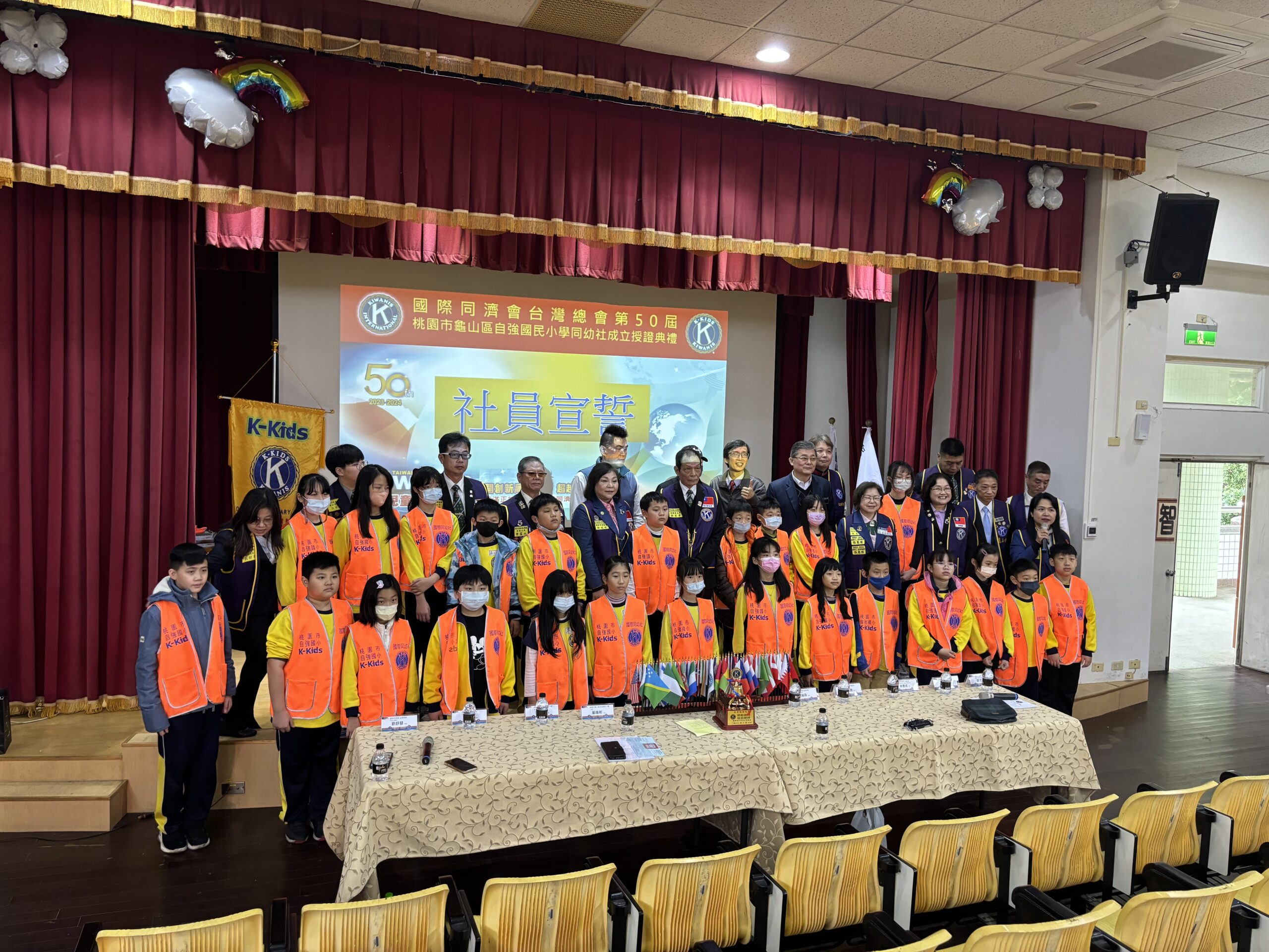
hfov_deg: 67.3
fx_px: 953
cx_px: 634
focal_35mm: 26
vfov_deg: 53.1
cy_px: 476
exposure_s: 1/60
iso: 250
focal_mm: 5.96
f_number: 1.6
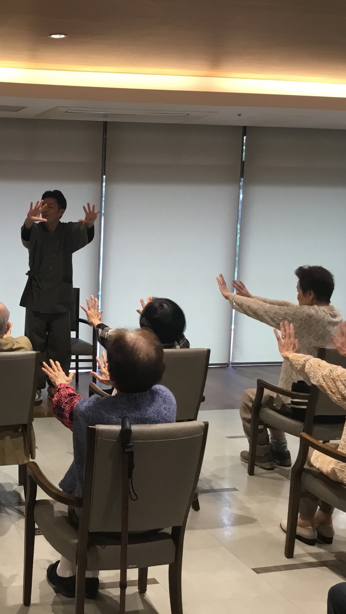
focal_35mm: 46
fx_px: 750
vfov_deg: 44.6
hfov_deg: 24.6
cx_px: -9
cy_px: 303
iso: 64
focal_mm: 3.3
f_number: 2.4
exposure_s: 1/30
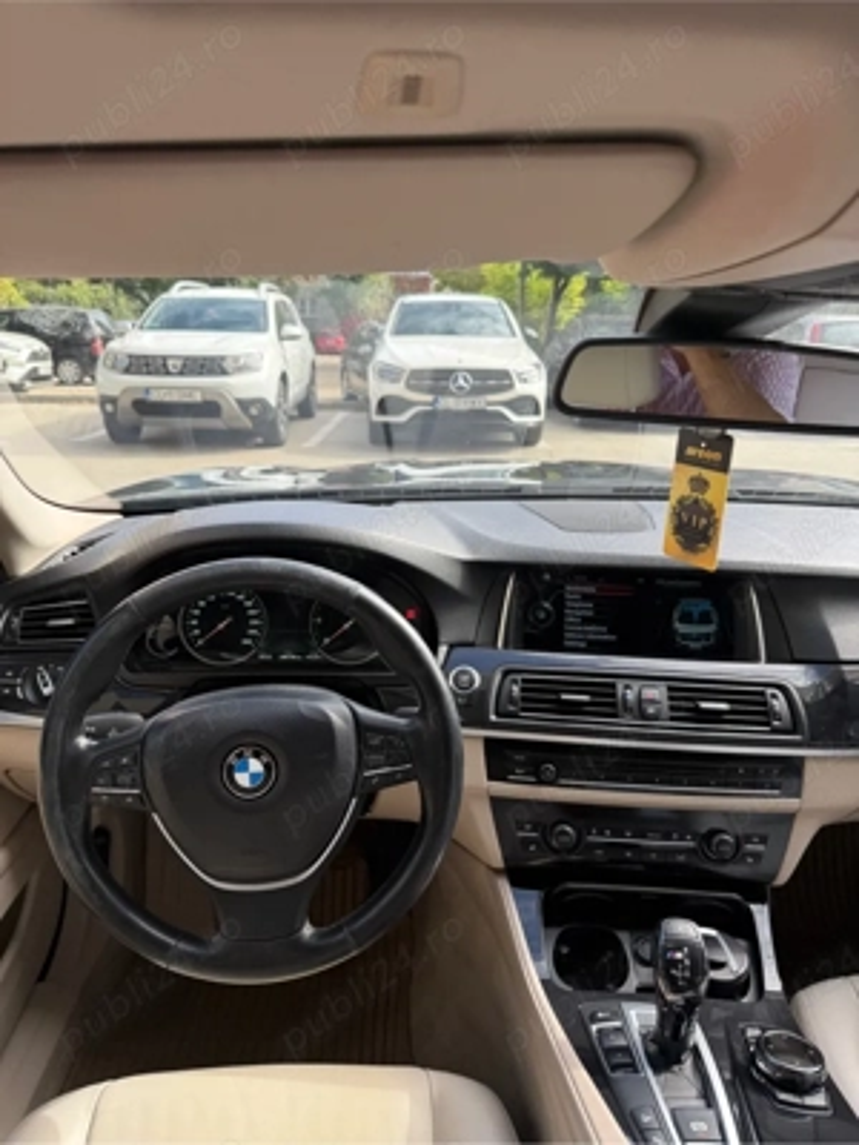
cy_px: 572
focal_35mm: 24
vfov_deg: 71.6
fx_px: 794
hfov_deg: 56.8
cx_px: 430
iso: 100
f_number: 1.78
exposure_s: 1/689
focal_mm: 6.76
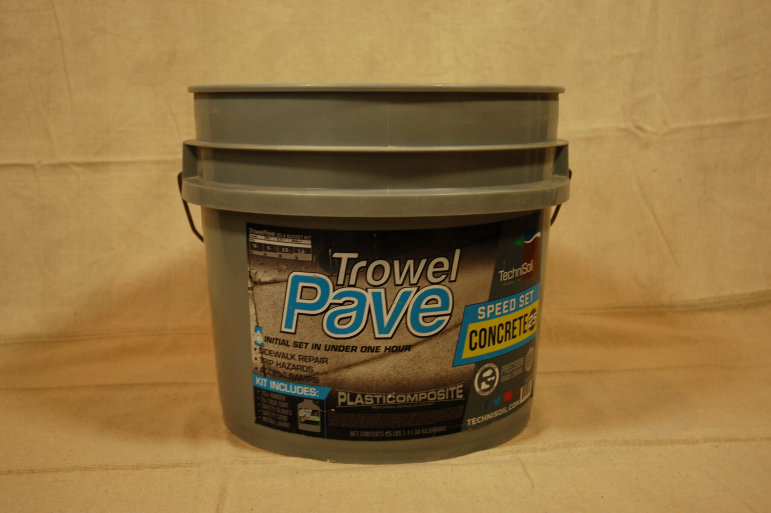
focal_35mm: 46
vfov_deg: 28.9
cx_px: 386
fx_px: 995
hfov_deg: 42.4
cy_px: 256
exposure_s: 1/40
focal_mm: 31
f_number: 4.5
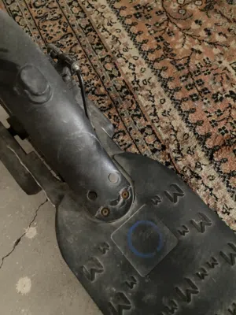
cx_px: 118
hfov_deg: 53.1
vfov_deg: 67.3
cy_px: 158
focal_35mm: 26
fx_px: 236
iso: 1000
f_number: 1.8
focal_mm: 4.25
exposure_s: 1/30
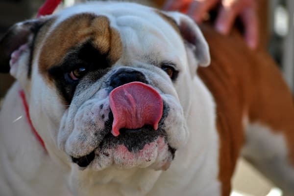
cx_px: 147
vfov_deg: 6.1
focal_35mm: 225
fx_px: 1839
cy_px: 98
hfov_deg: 9.1
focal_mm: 150
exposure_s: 1/500
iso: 220
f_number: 4.5
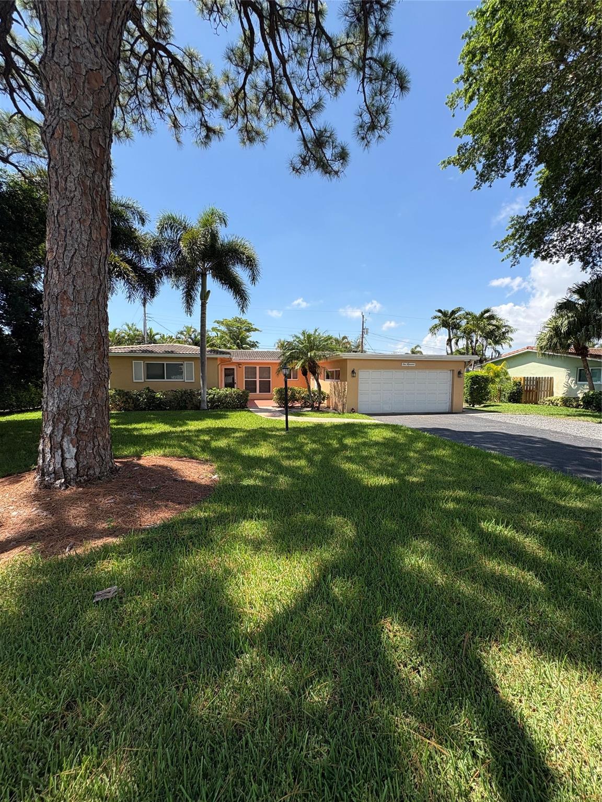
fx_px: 325
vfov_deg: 102.1
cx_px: 301
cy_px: 401
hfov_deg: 85.7
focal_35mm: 14
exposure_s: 1/1217
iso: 50
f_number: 2.2
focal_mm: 2.22
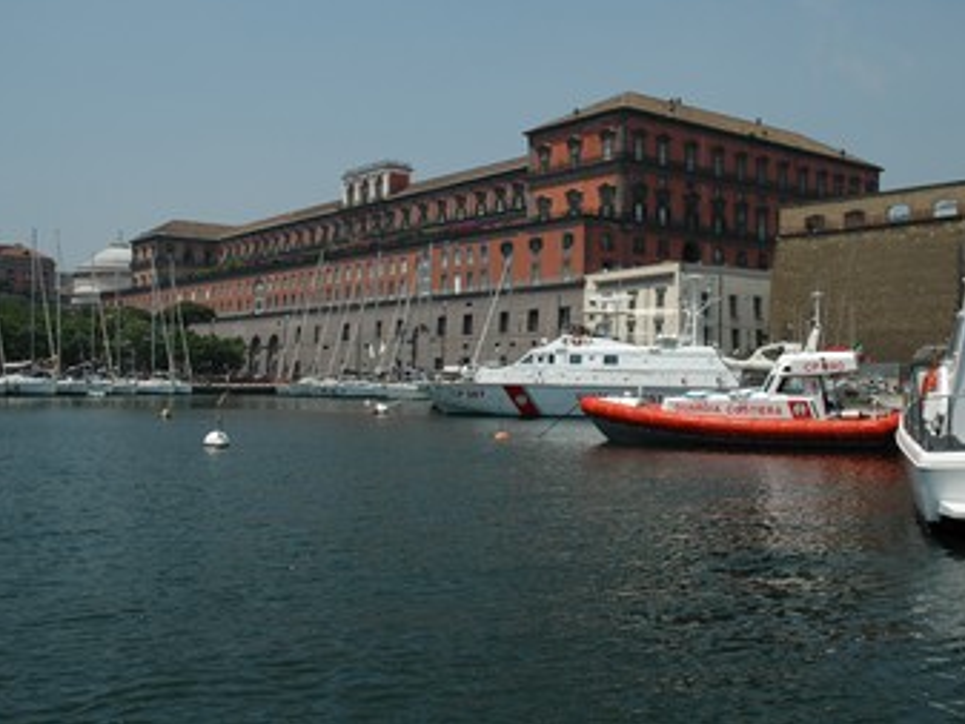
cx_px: 495
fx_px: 1143
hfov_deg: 45.8
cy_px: 355
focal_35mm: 41
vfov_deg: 35.2
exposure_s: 1/350
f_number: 11
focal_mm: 24
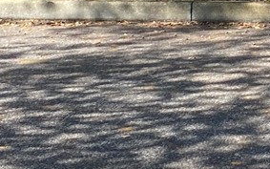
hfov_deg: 13.0
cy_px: -48
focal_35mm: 156
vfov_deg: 8.3
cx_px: 336
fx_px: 1148
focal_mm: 4.25
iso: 32
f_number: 1.8
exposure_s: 1/432
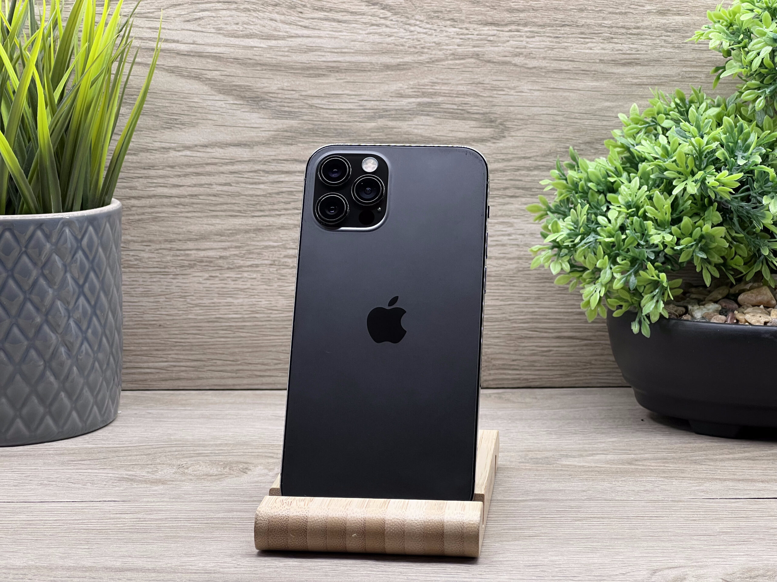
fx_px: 1728
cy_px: 291
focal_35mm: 77
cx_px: 388
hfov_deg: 25.3
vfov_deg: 19.1
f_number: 2.8
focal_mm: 9
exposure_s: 1/100
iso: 100
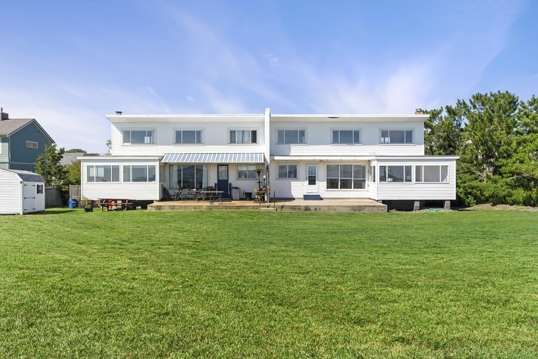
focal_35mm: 29
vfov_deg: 45.0
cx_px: 269
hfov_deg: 63.7
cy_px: 180
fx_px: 433
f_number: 9
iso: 100
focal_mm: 29
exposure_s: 1/320
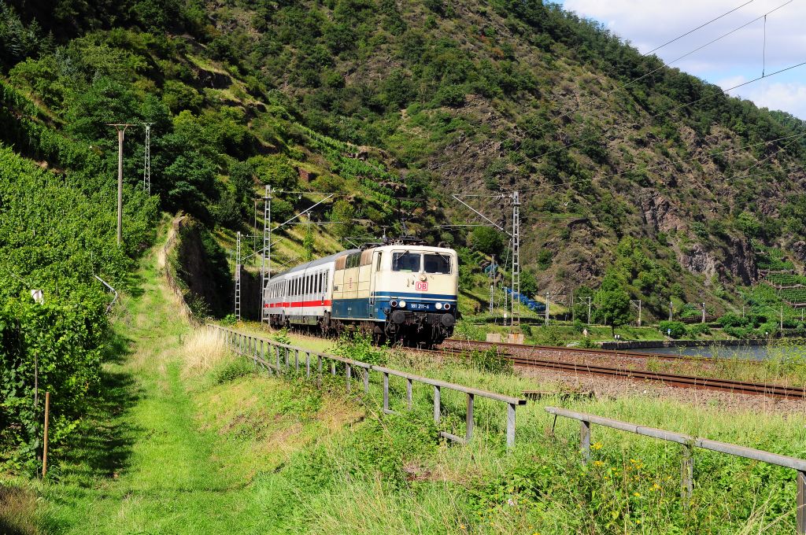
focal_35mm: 82
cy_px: 268
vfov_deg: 16.5
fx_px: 1845
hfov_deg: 24.6
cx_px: 403
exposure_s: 1/250
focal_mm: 55
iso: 200
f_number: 11
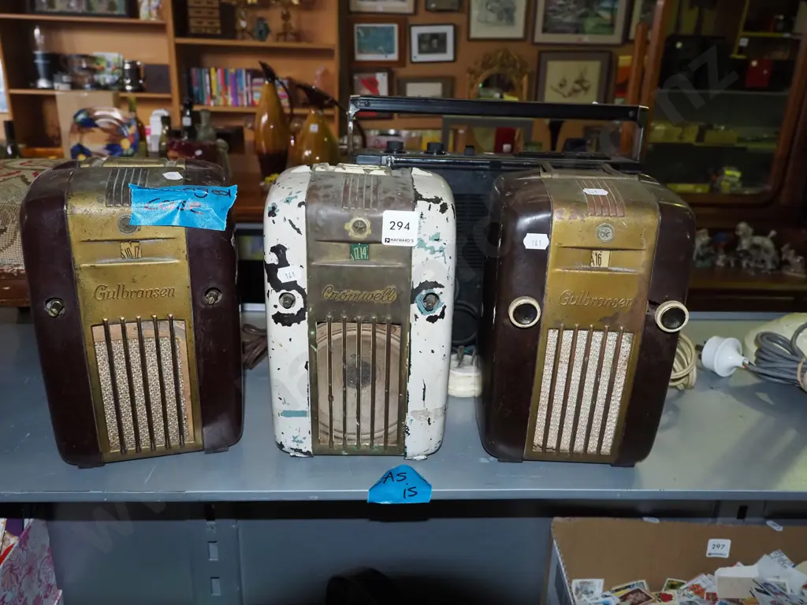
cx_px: 404
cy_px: 302
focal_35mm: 30
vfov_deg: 46.8
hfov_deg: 60.0
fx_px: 699
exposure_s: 1/160
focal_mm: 15
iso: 2500
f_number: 5.6
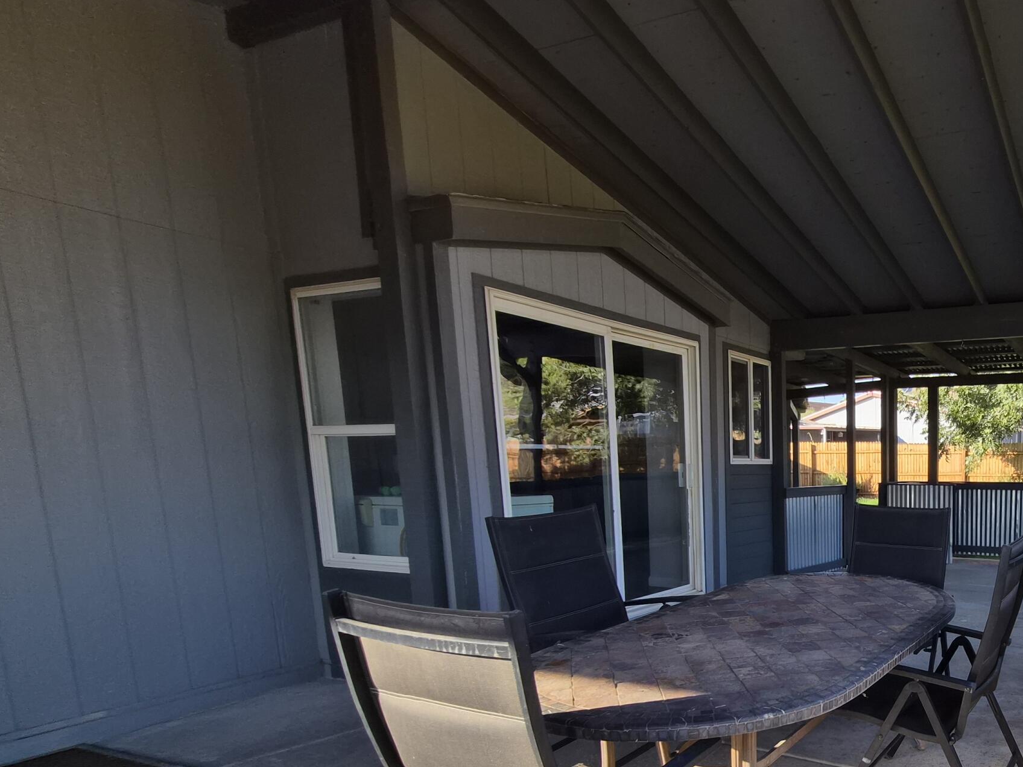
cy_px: 578
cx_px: 881
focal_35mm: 23
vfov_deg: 55.9
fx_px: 680
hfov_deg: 64.2
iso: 25
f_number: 2.2
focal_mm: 1.7
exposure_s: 1/340
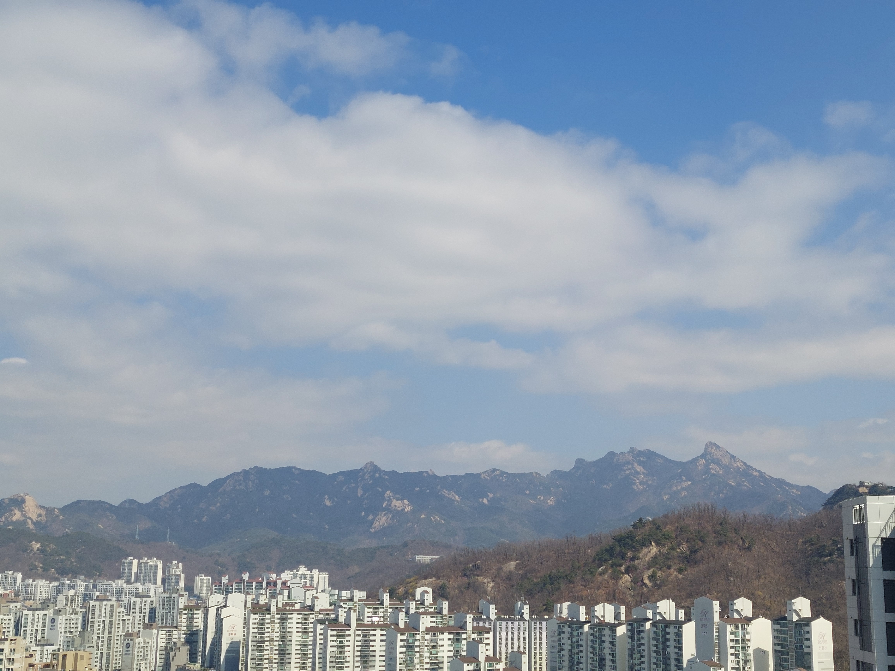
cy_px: 336
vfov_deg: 54.9
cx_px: 448
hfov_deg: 69.4
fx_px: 646
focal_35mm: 25
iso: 40
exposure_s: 1/2704
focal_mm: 5.23
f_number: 1.8
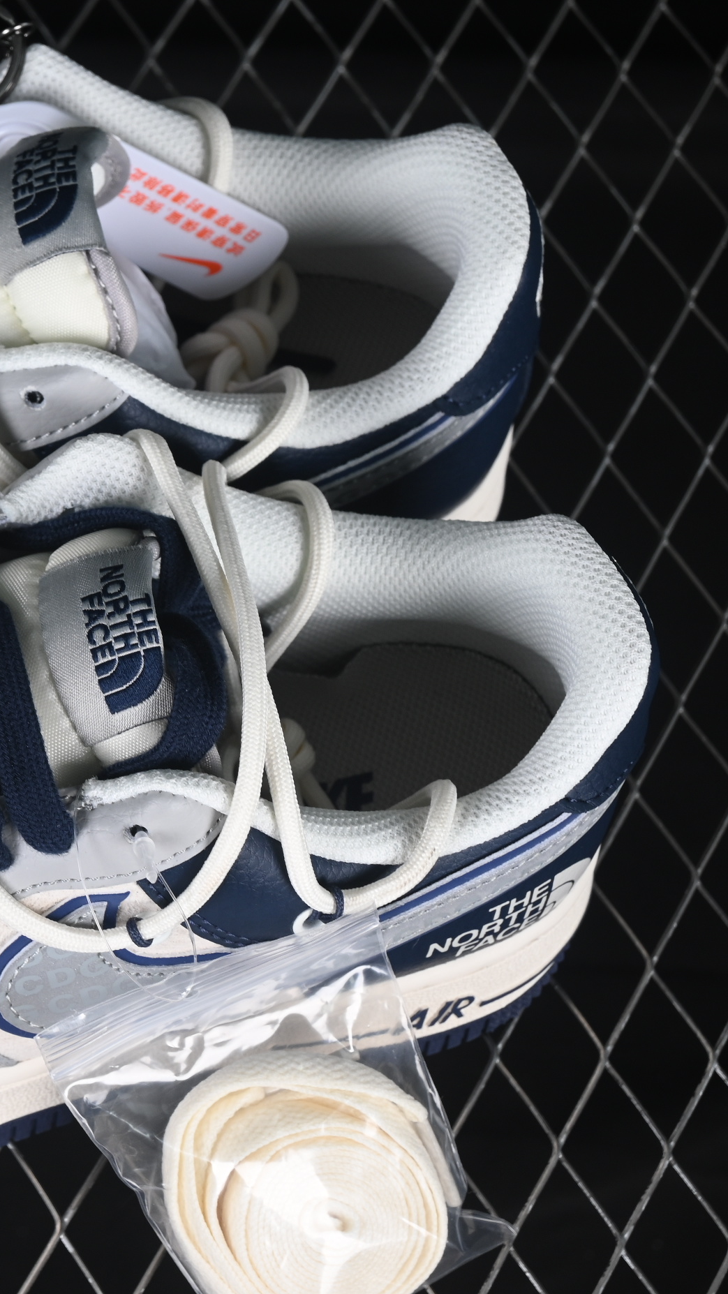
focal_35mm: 118
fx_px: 4049
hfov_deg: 10.1
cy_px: 647
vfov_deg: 18.2
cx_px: -95
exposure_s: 1/80
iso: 160
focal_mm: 50
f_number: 7.1
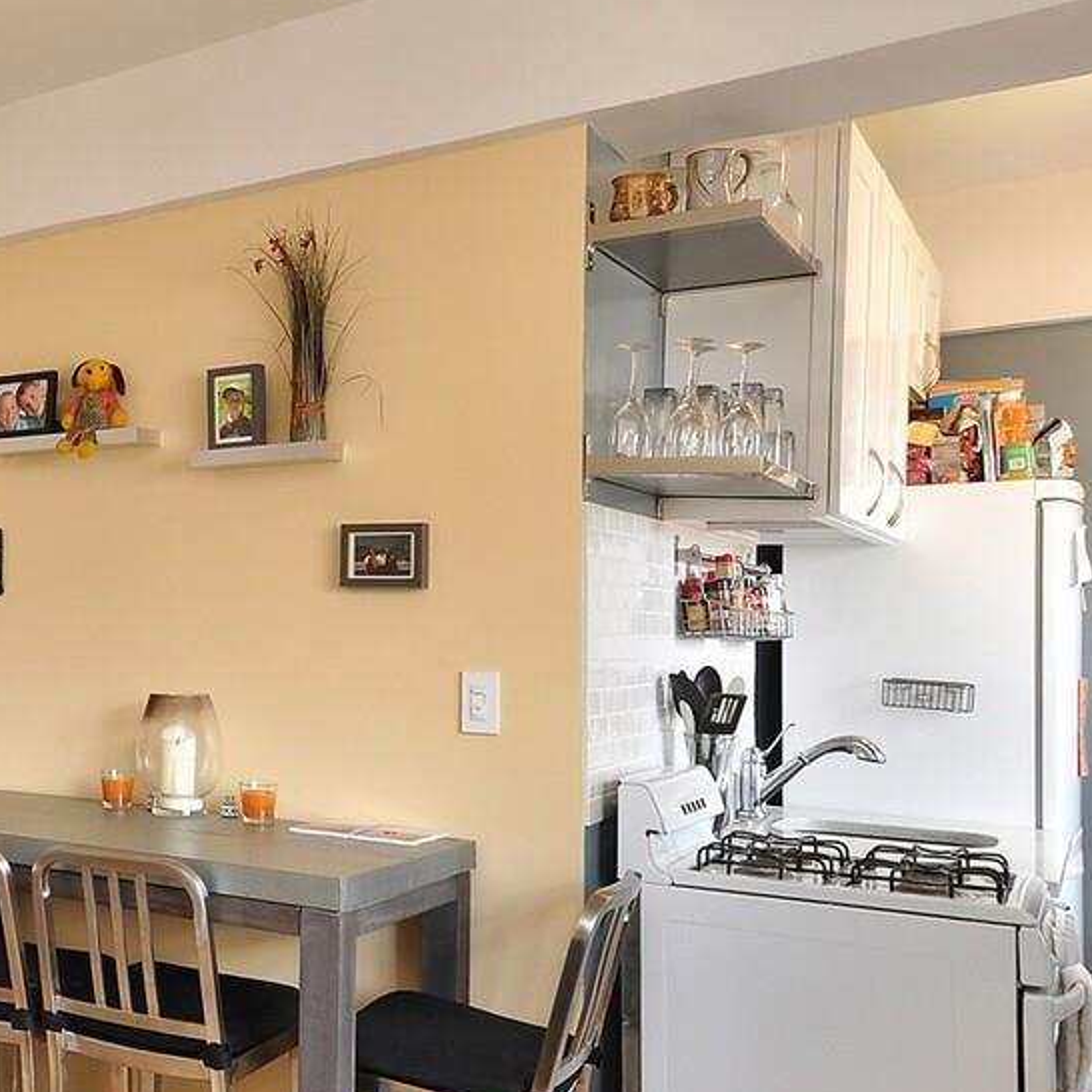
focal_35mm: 35
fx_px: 1249
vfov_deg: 46.6
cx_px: -78
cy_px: 708
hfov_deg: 39.6
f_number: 11
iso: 200
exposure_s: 1/4
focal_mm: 10
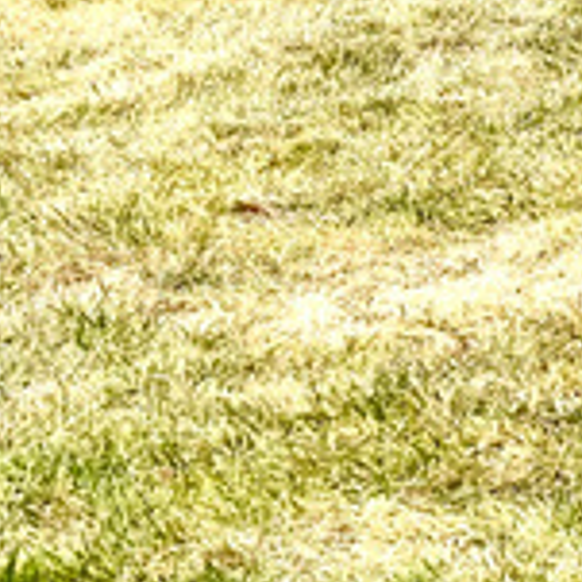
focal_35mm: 144
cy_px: -451
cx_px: 1881
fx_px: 2739
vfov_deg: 11.3
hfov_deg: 9.1
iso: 80
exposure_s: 1/1144
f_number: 1.78
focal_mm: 6.86
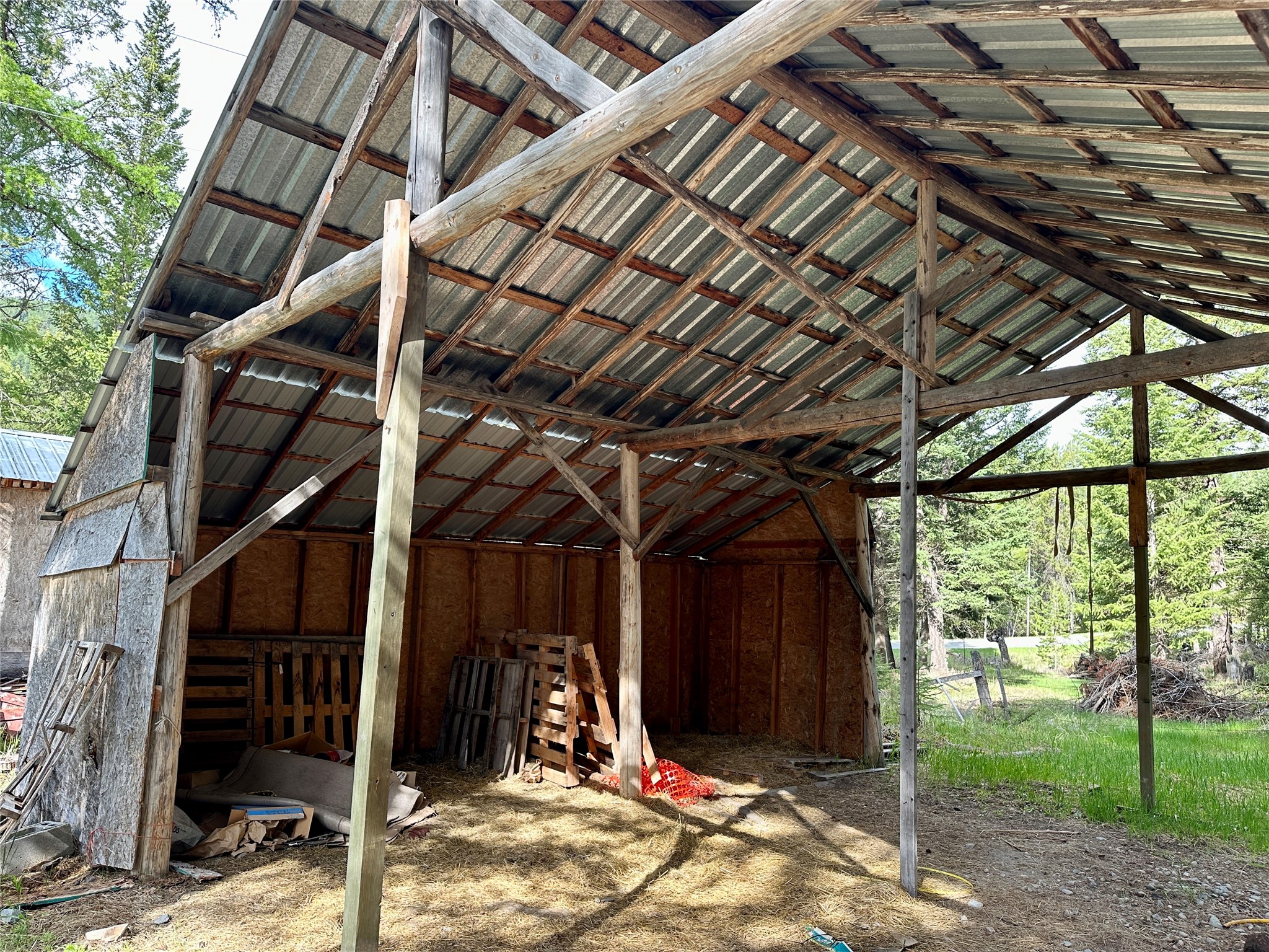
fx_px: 880
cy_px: 476
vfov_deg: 56.8
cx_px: 634
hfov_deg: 71.6
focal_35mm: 24
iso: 80
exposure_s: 1/315
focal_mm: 6.86
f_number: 1.78
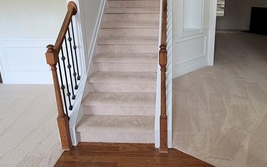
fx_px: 196
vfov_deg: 45.0
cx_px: 162
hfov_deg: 67.6
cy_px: 50
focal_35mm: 27
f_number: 2.2
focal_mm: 2.2
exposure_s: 1/59
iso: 200
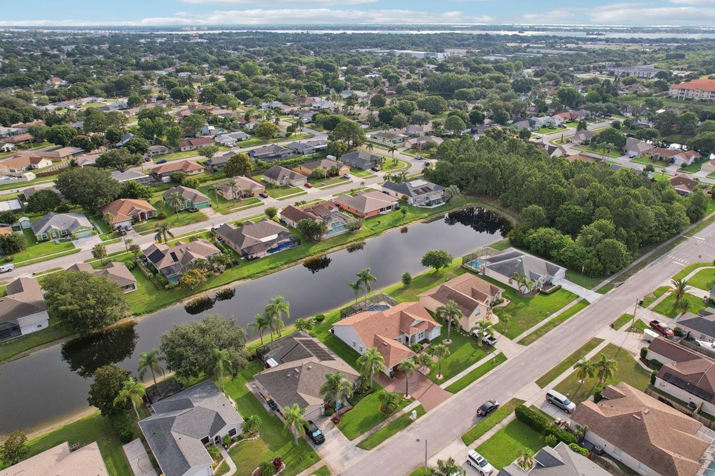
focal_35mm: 24
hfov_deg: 73.6
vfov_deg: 53.1
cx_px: 389
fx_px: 476
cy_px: 234
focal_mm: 8.38
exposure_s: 1/1250
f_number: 2.8
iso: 110
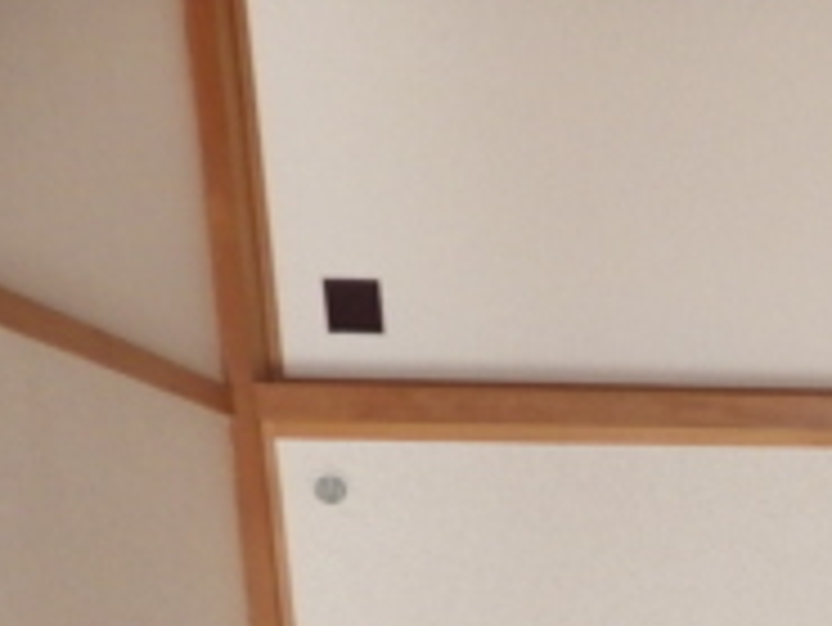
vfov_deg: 17.0
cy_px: 1018
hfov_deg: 20.9
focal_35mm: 76
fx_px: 1828
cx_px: 1313
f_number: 3.1
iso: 200
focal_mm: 4
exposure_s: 1/45
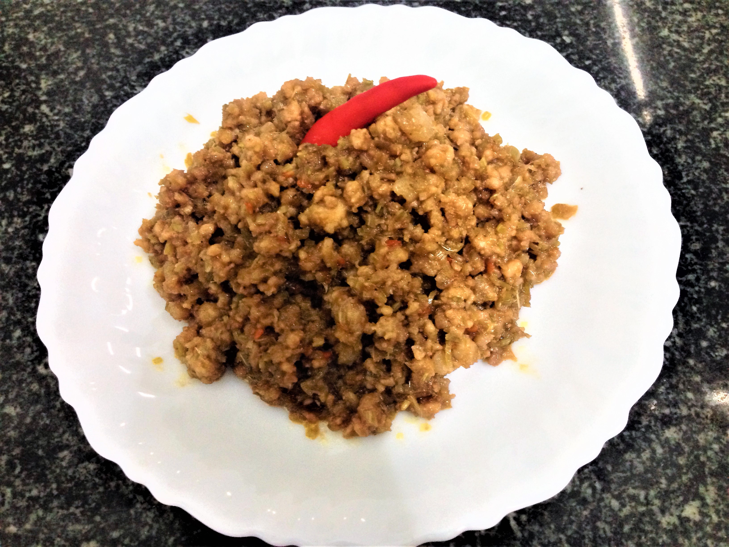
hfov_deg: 55.4
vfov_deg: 42.9
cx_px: 364
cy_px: 274
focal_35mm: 33
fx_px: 695
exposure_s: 1/20
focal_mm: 4.12
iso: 320
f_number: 2.4
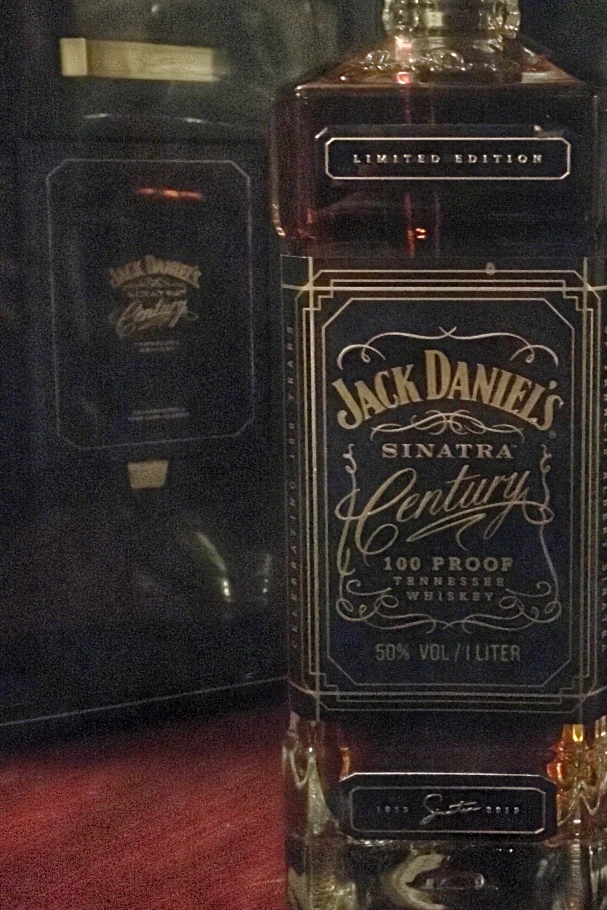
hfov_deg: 31.2
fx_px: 1062
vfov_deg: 45.7
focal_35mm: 42
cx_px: 470
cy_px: 302
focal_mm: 4.15
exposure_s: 1/17
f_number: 2.2
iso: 2000
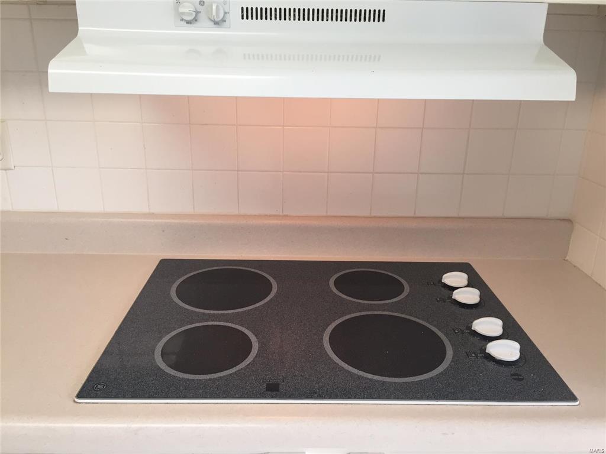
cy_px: 227
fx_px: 508
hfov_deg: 61.7
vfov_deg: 48.2
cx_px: 303
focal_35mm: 29
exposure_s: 1/30
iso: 64
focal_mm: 4.15
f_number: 2.2
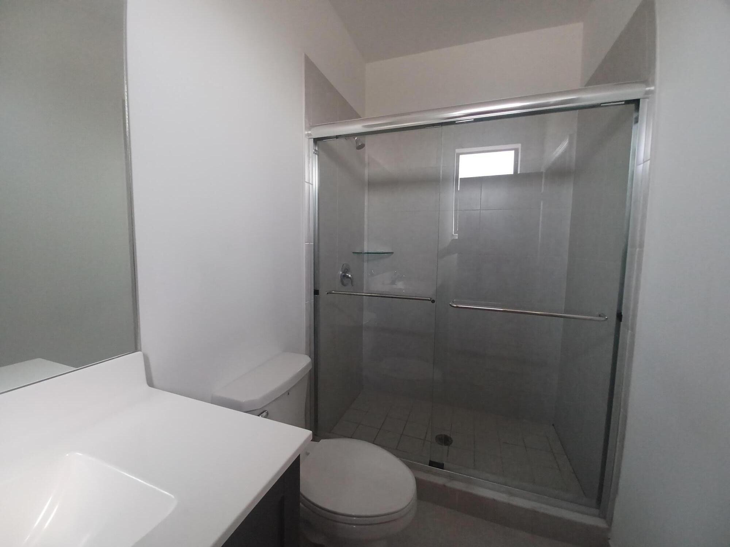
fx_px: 274
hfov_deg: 106.2
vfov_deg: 89.9
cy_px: 274
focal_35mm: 13
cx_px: 365
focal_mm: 1.42
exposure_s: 1/60
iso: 64
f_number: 2.2
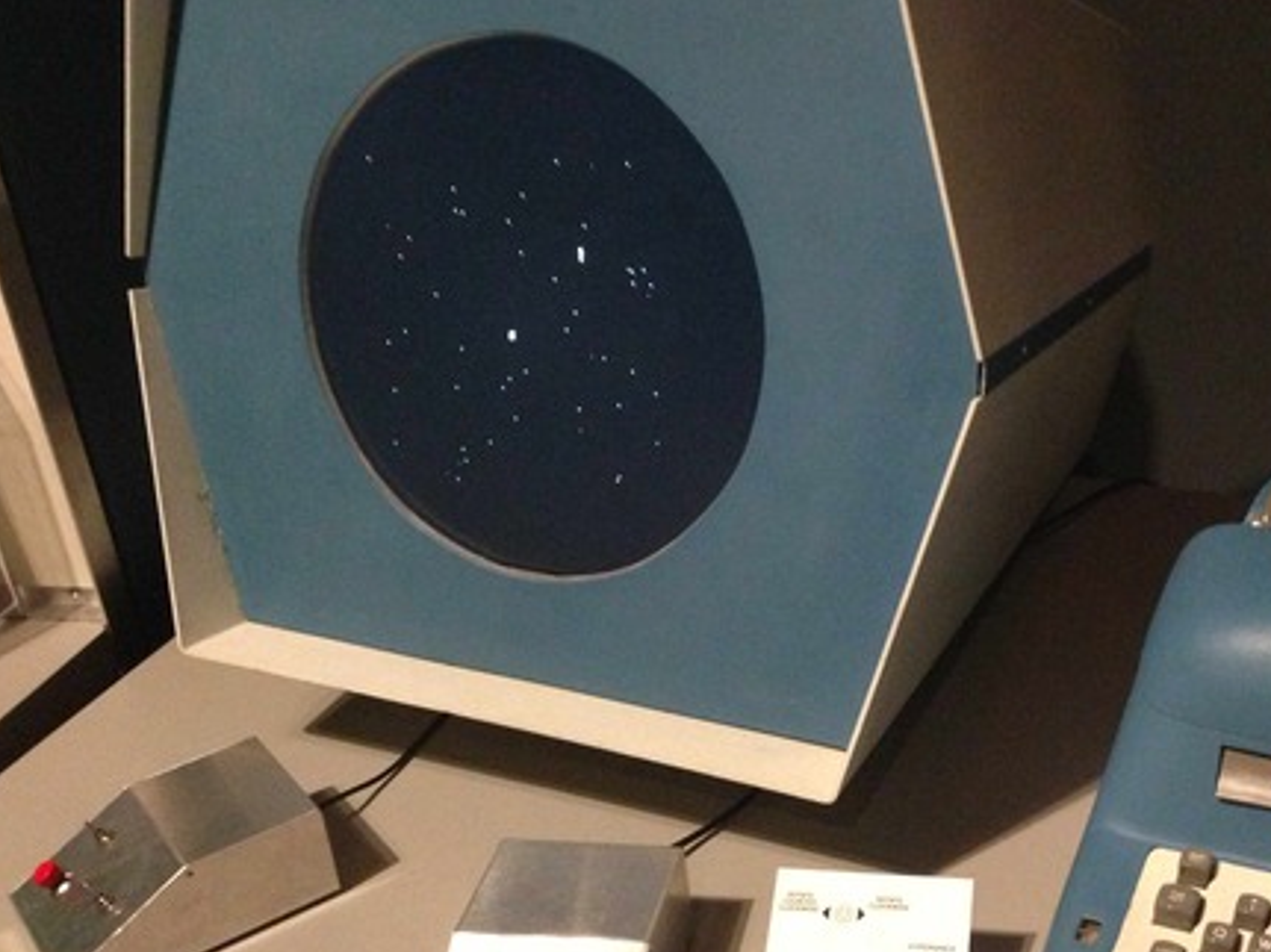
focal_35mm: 49
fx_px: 1799
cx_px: 790
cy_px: 560
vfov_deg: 29.6
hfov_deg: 38.7
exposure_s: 1/15
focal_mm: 4.13
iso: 640
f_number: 2.4
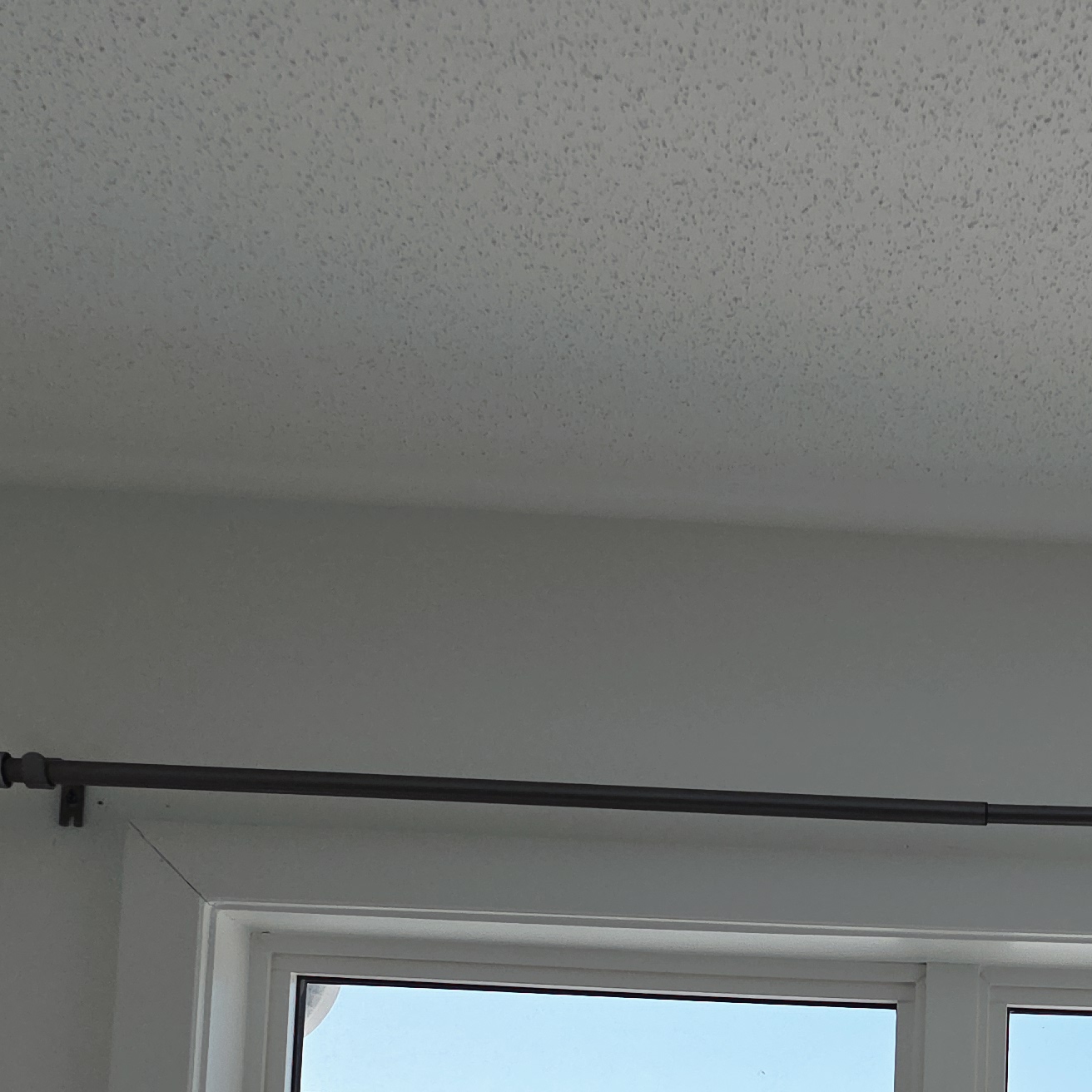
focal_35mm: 62
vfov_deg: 26.1
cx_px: 1118
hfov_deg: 26.1
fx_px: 2213
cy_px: 1115
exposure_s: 1/3972
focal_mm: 6.3
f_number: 1.7
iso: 80
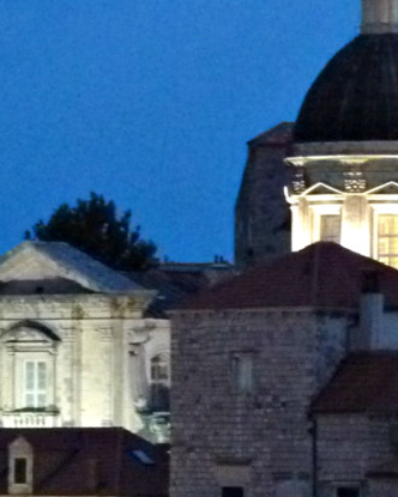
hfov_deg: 3.6
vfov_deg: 4.5
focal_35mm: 427
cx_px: 222
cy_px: 186
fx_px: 6287
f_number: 3.6
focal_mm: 25.2
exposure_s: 1/8
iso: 800
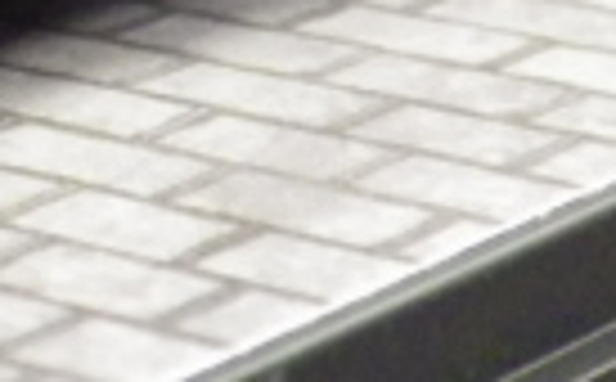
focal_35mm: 293
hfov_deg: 7.0
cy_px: -553
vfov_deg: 4.4
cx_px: -391
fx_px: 4909
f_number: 4
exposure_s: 1/20
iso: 1600
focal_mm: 10.7
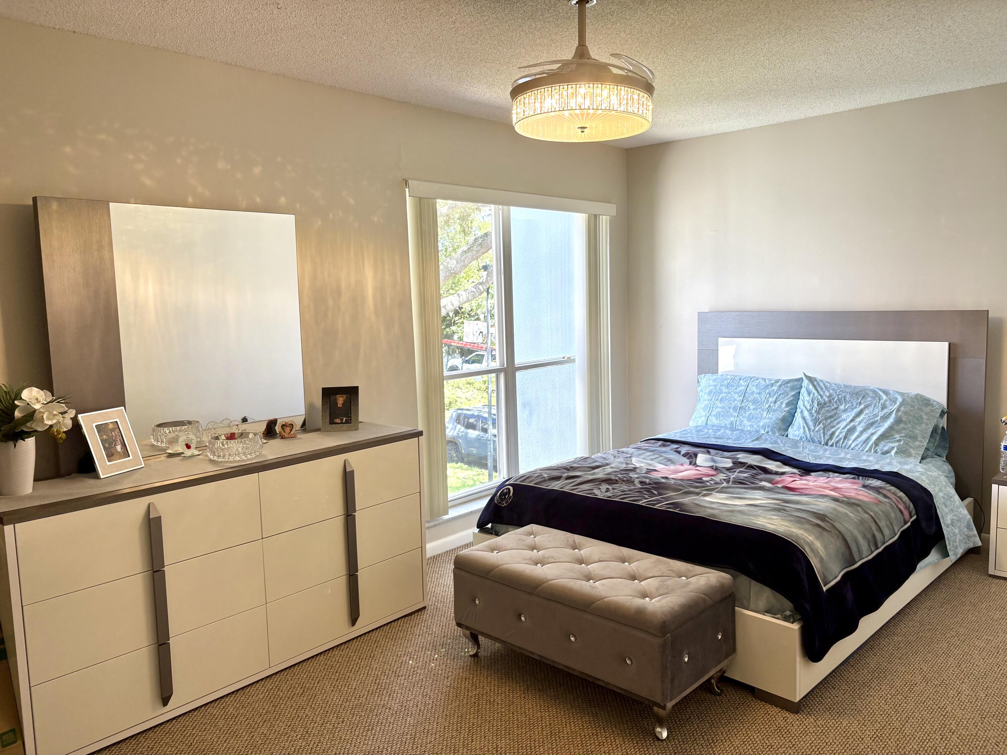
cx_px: 504
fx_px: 756
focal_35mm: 26
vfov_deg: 53.1
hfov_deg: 67.3
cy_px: 378
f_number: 1.6
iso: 64
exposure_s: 1/121
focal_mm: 5.96
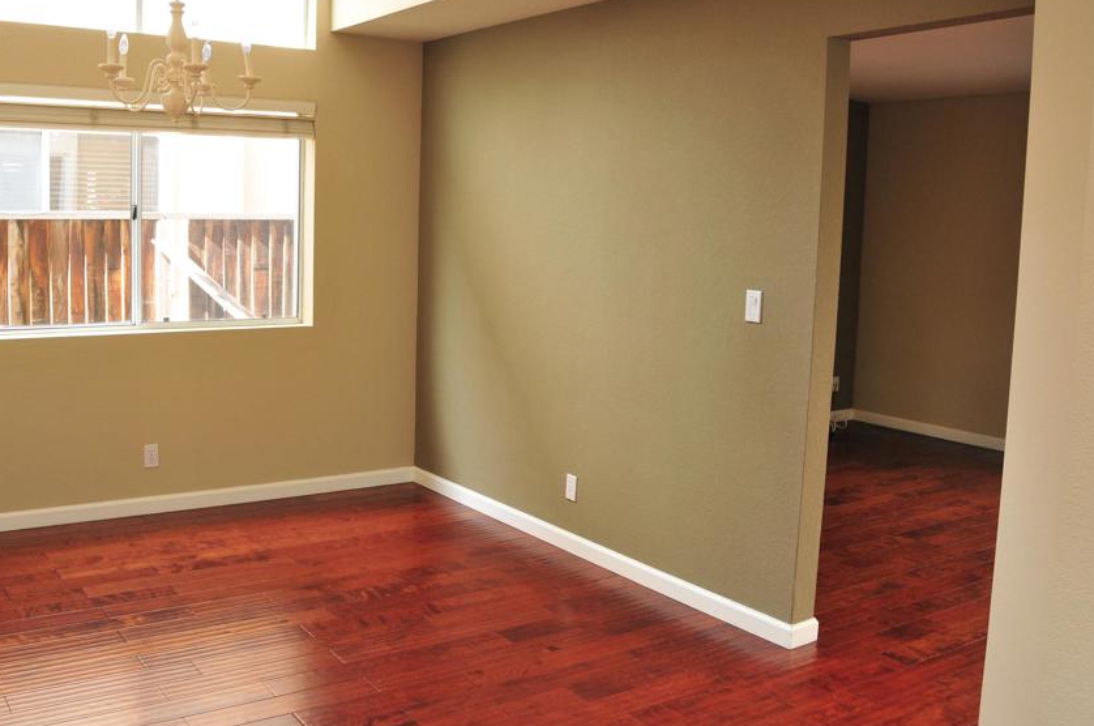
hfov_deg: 57.0
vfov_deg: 39.7
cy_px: 302
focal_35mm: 33
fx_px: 1001
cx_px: 463
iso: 250
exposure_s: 1/25
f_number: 7.1
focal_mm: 18
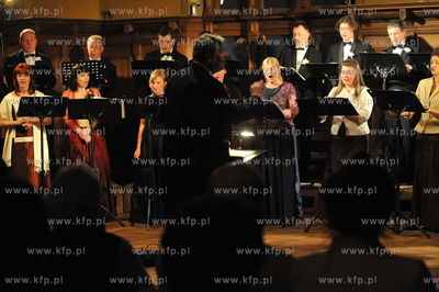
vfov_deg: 15.2
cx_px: 220
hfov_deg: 22.6
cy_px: 146
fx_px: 1097
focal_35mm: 90
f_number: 5.6
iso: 3200
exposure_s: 1/100
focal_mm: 90
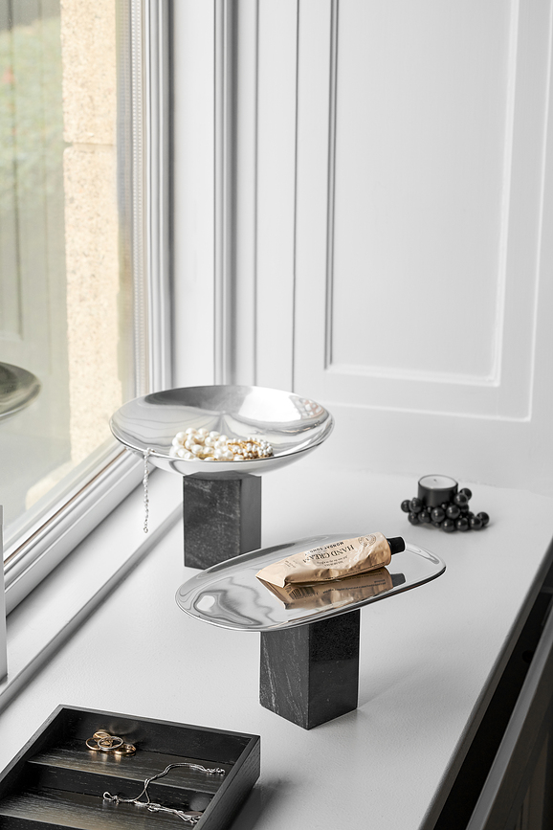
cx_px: 276
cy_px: 415
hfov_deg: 16.1
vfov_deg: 23.9
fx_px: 1958
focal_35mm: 85
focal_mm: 85
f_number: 8
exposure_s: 1/5
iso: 100
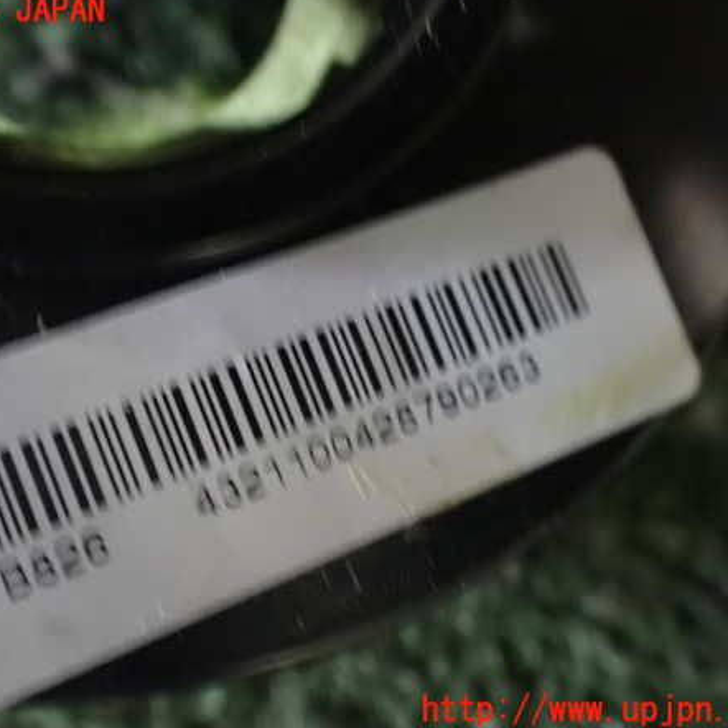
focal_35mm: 36
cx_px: 300
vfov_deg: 46.0
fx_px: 857
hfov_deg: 45.9
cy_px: 361
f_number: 2.3
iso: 1600
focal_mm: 5.4
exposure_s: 1/13
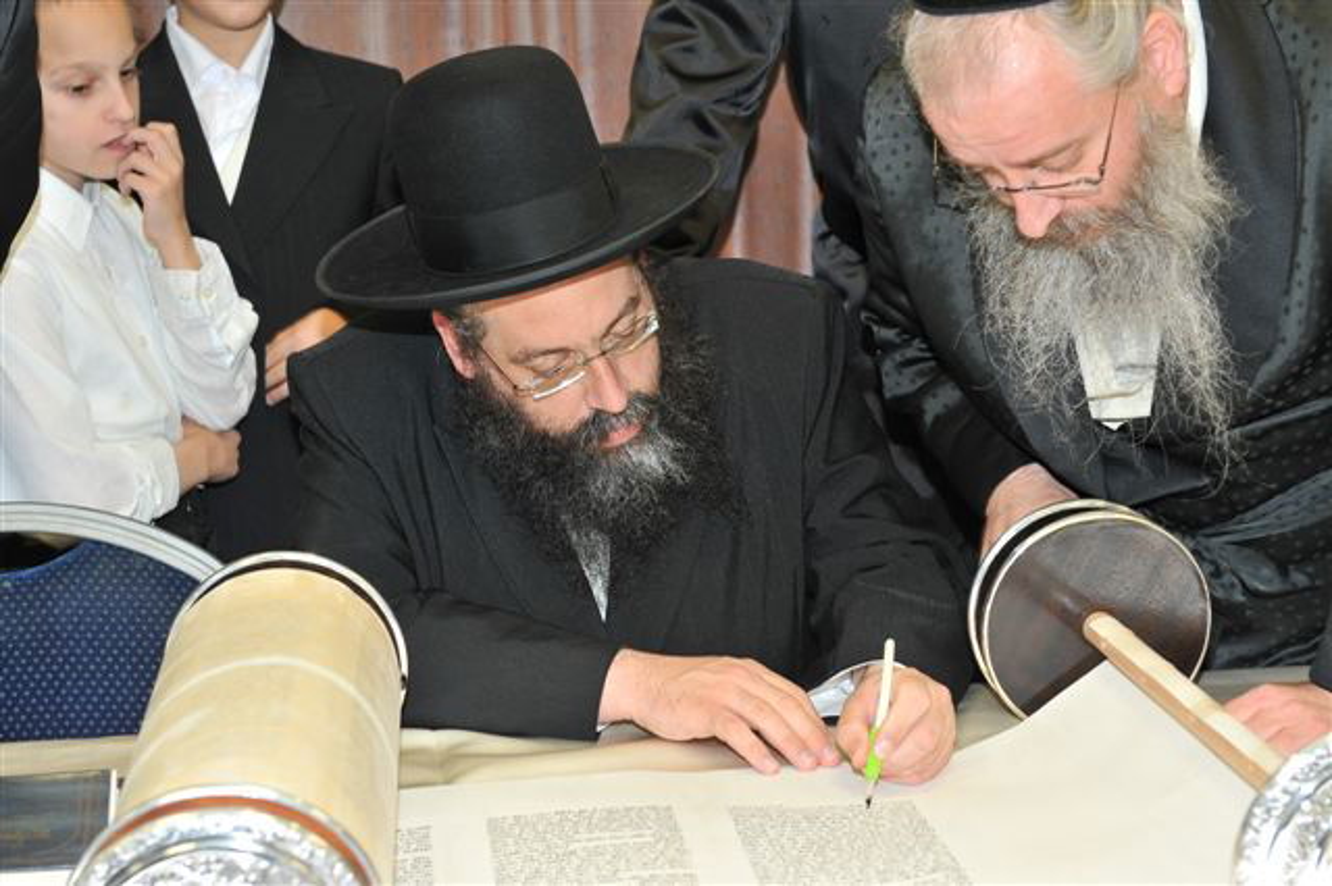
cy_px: 443
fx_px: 2589
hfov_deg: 28.9
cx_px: 666
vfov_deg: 19.4
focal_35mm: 70
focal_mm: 70
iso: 500
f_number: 7.1
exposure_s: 1/60
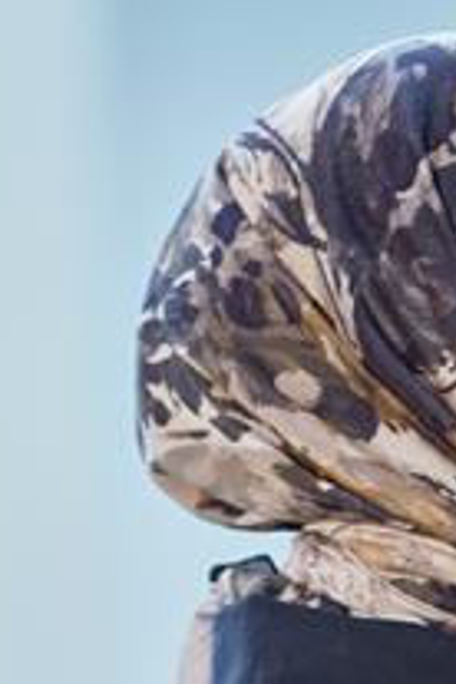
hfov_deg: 4.3
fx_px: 6042
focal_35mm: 318
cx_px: 469
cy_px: 605
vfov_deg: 6.5
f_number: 3.5
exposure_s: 1/200
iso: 640
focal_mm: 142
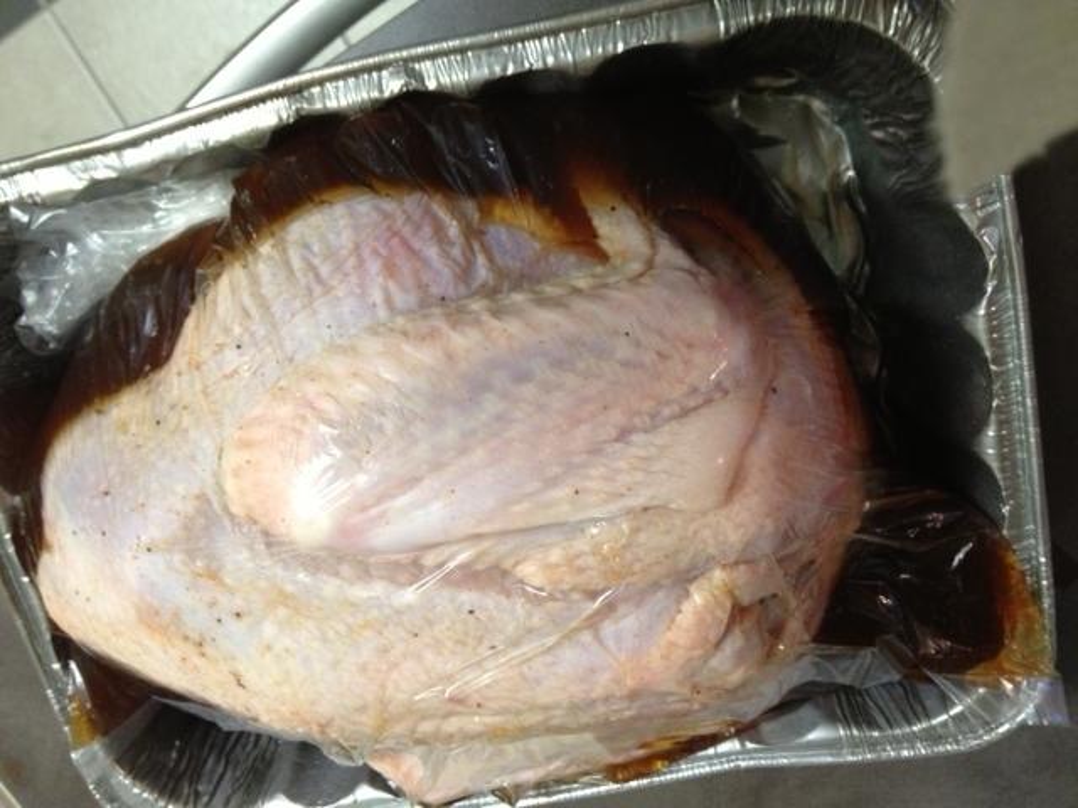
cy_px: 404
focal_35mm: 35
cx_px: 539
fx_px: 1090
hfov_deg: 52.6
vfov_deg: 40.7
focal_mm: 4.28
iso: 160
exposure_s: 1/20
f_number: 2.4
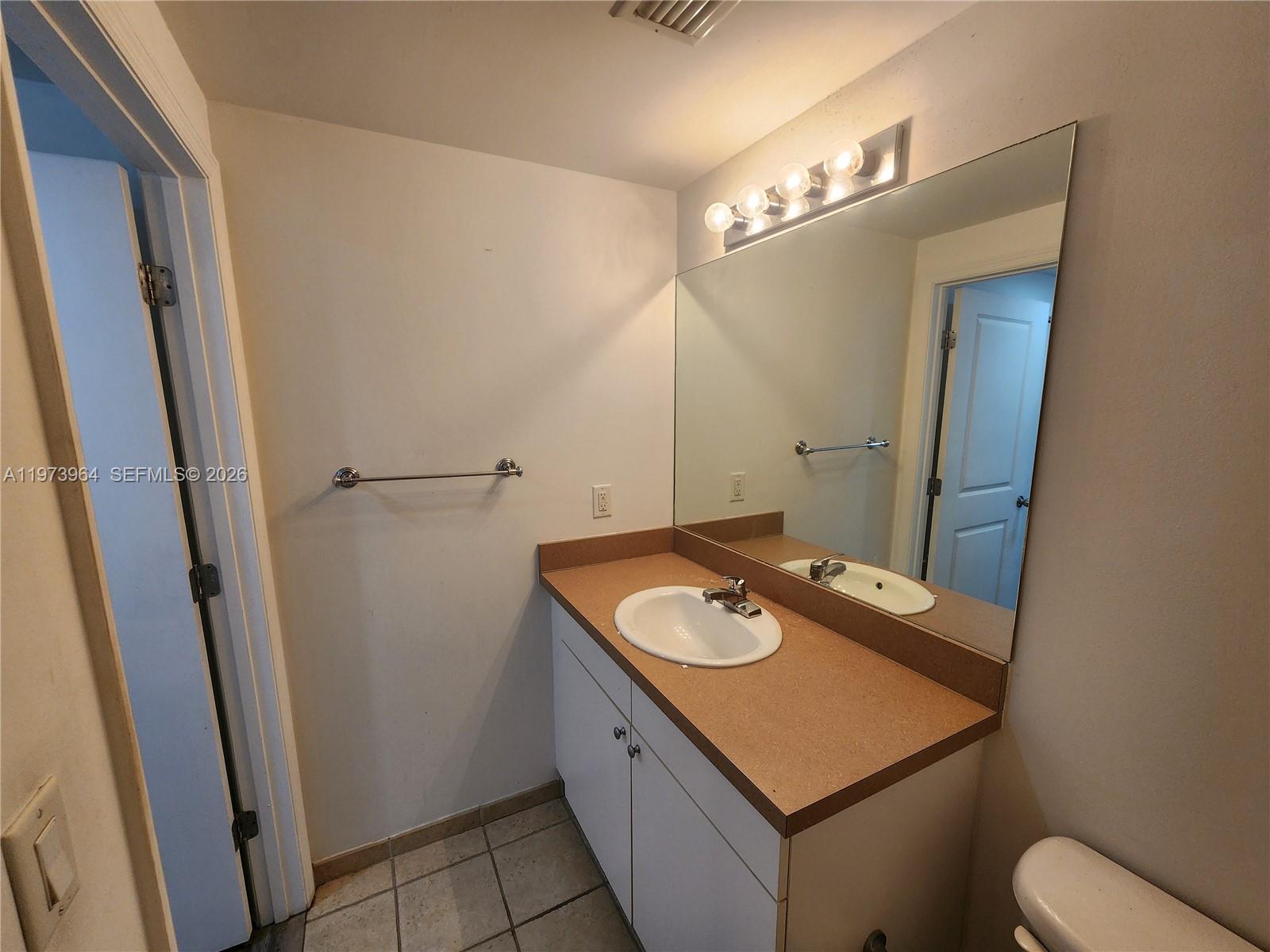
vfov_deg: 89.9
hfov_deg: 106.2
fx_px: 477
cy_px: 476
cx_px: 635
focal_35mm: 13
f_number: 2.2
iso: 160
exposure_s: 1/60
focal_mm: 2.2
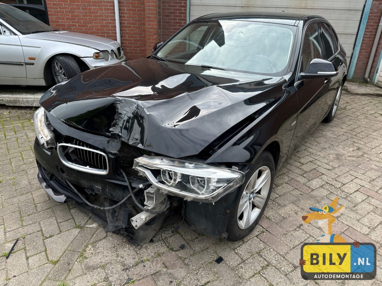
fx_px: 265
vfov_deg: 56.8
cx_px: 191
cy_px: 143
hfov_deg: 71.6
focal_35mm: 24
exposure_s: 1/1050
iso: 80
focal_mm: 6.86
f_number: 1.78
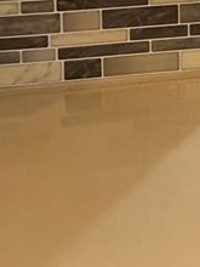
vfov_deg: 12.2
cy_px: -280
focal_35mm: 142
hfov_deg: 9.1
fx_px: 1094
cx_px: 519
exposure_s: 1/120
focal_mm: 5.7
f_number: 1.5
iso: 100
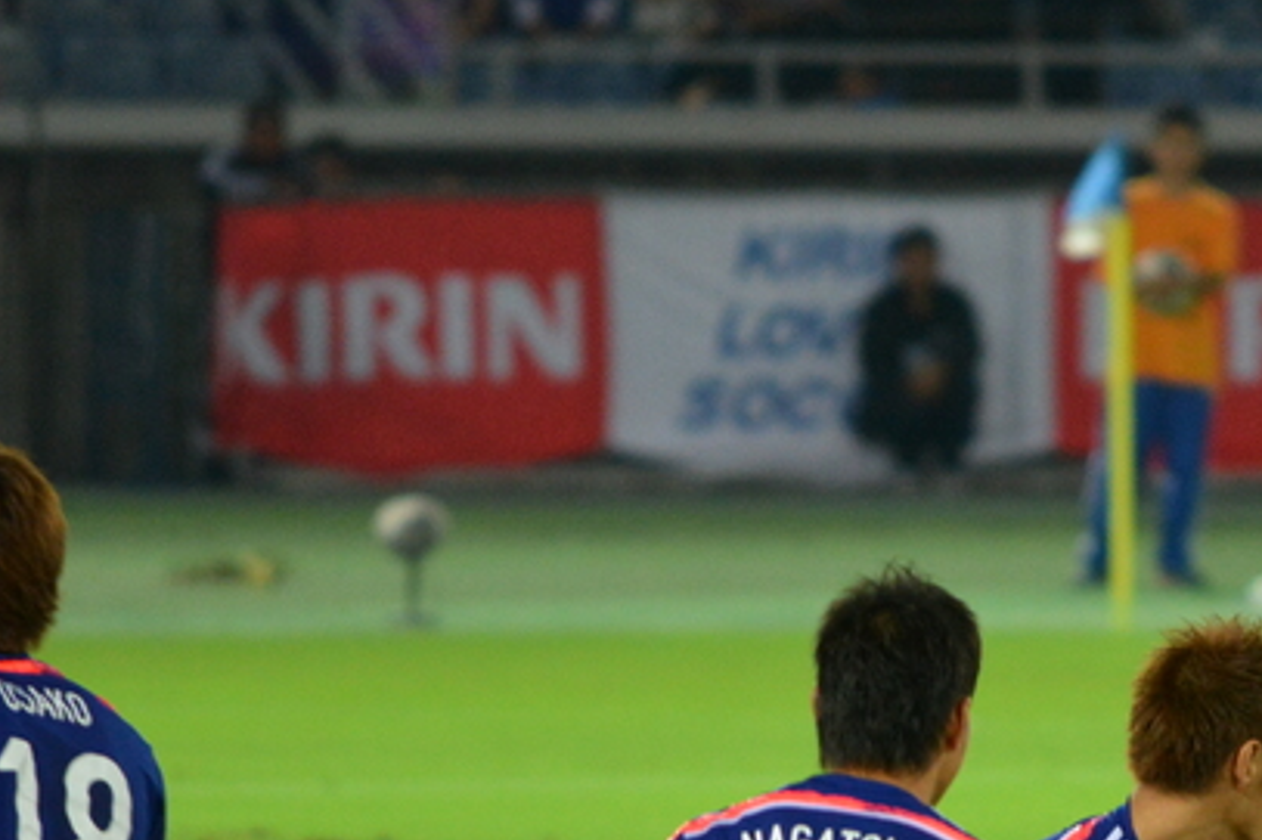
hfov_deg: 1.8
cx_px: 1082
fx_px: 39665
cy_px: 890
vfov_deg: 1.2
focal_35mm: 1132
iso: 1600
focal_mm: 300
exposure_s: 1/250
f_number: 5.6
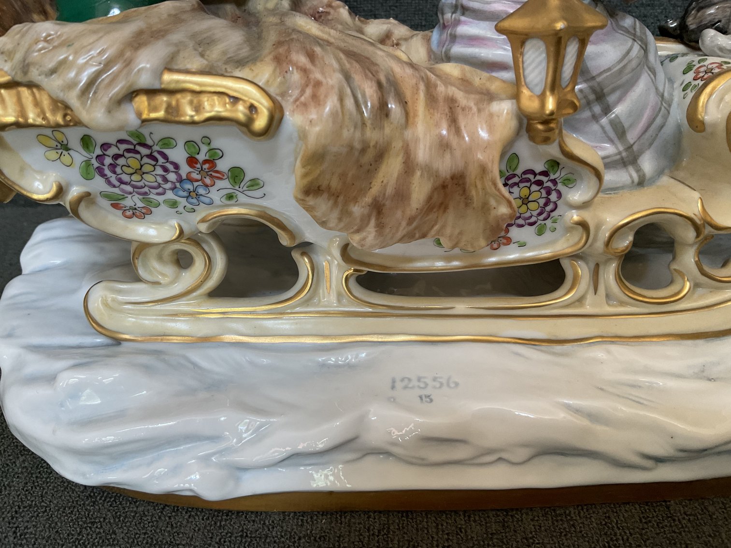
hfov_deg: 61.7
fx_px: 612
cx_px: 366
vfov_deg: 48.2
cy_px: 274
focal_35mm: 29
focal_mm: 3
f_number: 1.8
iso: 80
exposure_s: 1/60
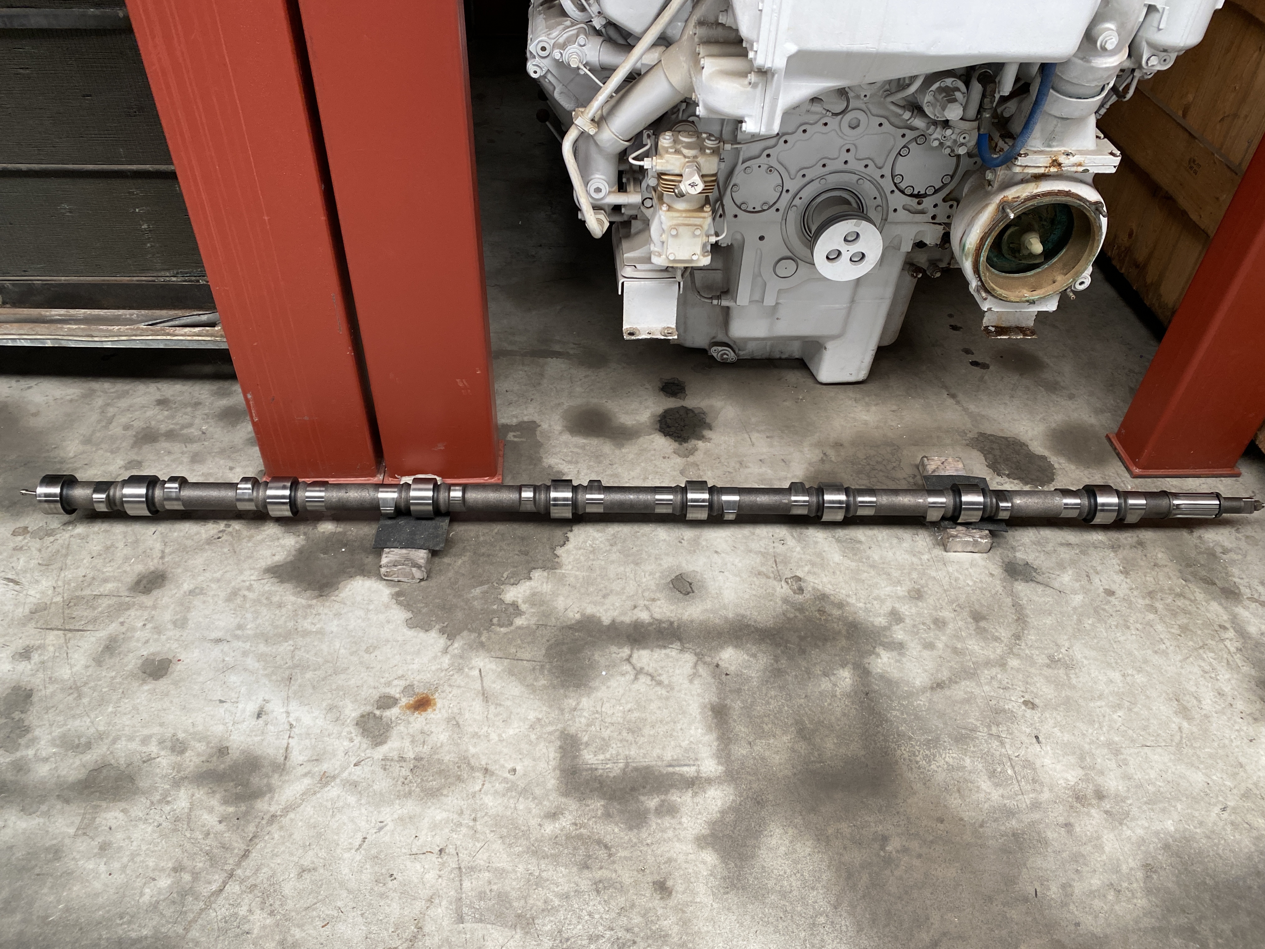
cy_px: 474
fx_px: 950
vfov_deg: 53.1
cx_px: 632
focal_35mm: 26
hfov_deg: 67.3
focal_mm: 4.25
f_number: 1.8
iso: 125
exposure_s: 1/100
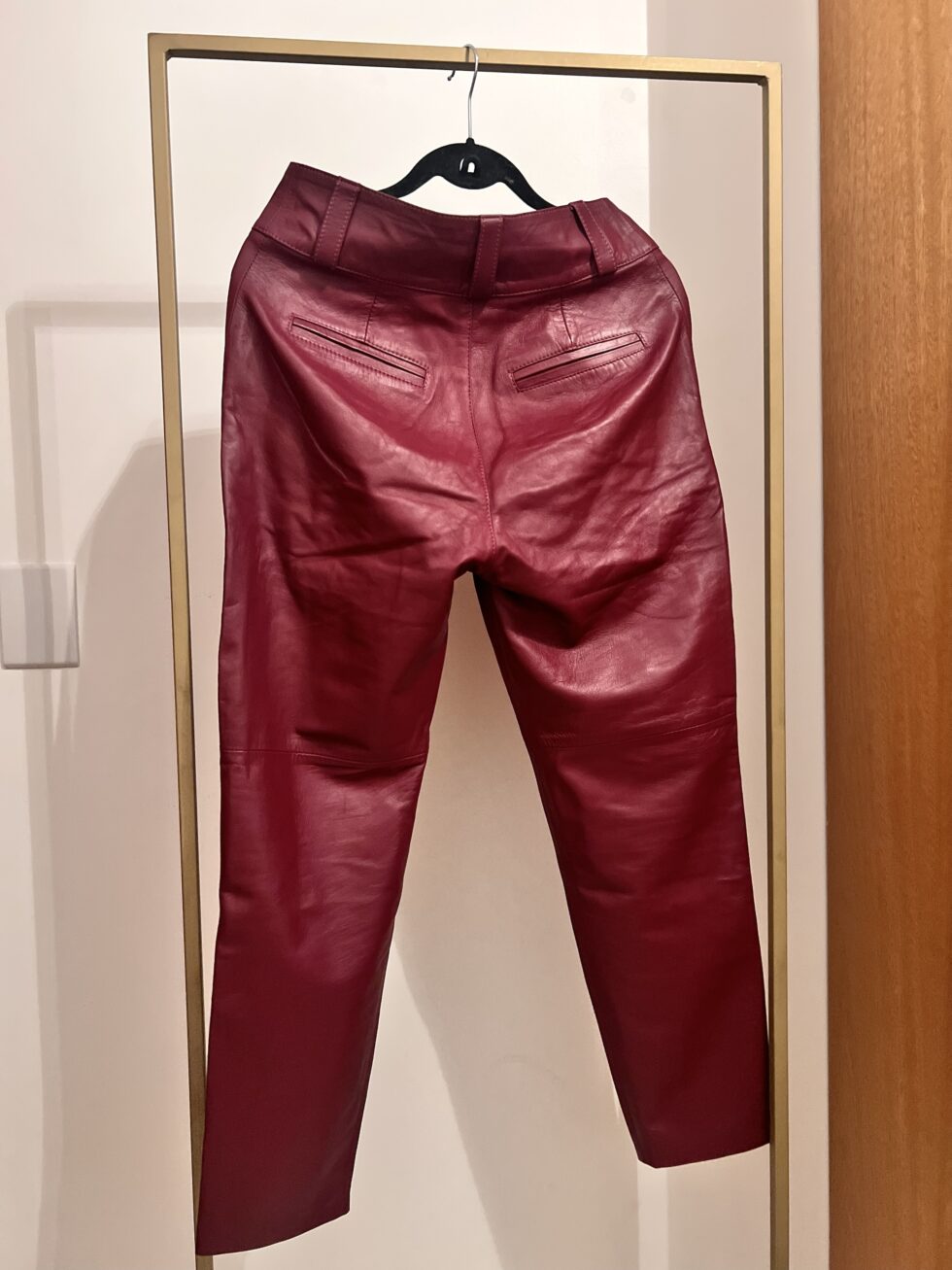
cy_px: 635
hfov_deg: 53.1
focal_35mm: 26
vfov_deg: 67.3
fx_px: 954
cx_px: 476
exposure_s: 1/30
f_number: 1.5
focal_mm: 5.7
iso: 500
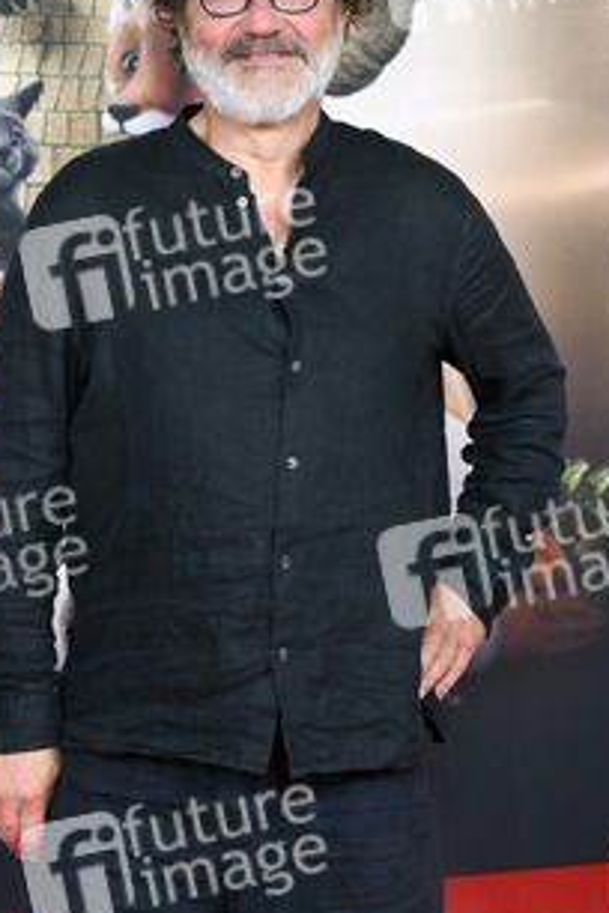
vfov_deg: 20.8
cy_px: 409
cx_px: 260
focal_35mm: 98
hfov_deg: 14.0
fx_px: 2487
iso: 800
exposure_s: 1/160
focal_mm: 75
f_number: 6.3
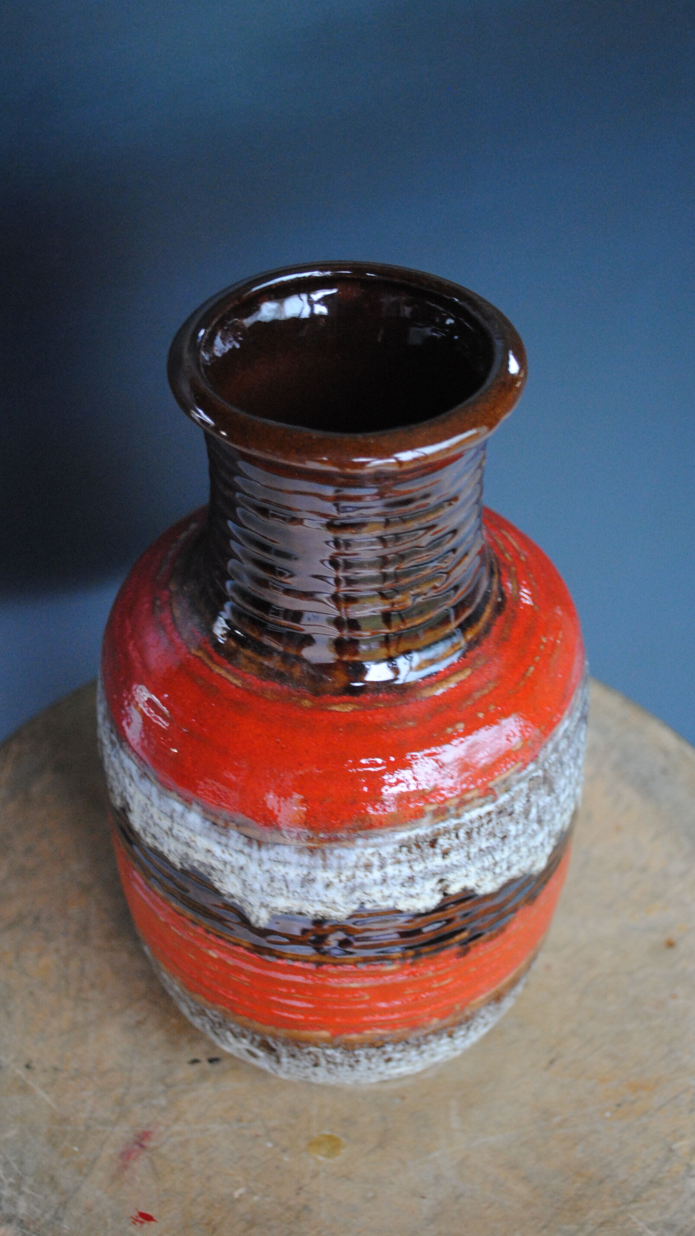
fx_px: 1671
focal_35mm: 51
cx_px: 324
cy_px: 618
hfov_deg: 23.5
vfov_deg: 40.6
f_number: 4.8
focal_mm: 32
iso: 900
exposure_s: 1/30
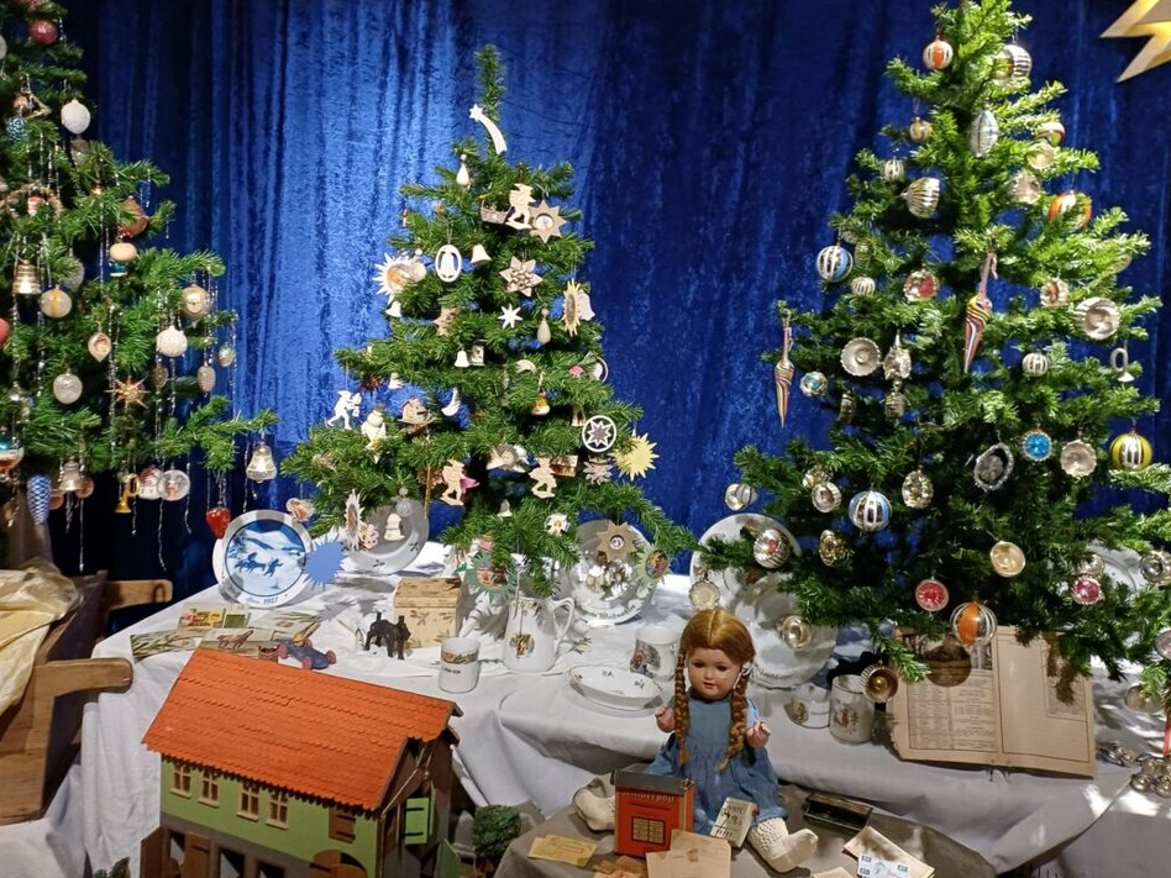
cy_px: 416
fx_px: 981
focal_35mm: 29
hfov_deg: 61.7
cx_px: 592
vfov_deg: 48.2
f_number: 1.8
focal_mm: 4.65
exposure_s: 1/50
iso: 320
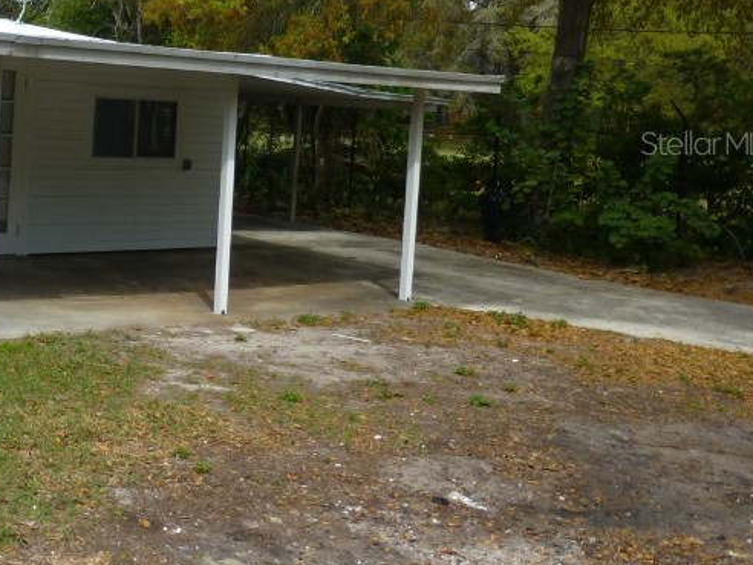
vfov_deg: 28.7
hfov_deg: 34.7
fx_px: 1088
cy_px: 142
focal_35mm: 50
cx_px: 2
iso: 100
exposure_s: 1/500
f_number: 4
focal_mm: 4.3
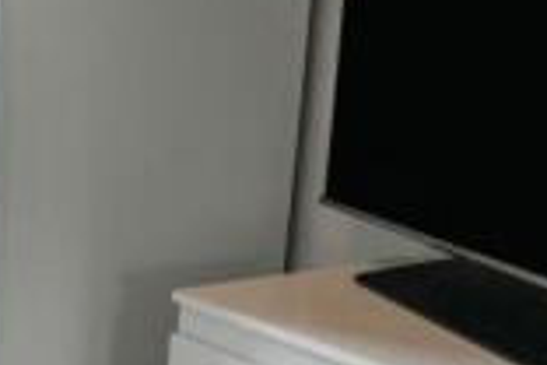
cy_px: 268
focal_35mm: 63
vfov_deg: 21.4
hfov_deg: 28.9
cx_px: -54
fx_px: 957
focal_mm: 10
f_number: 4
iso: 800
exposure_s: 1/160
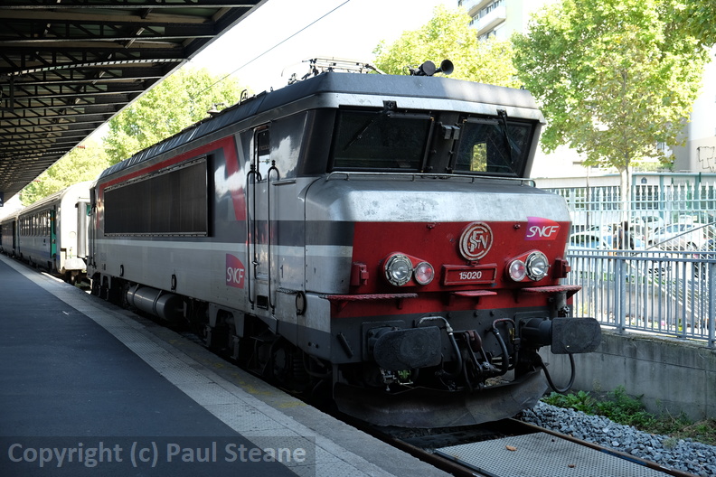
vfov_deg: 35.1
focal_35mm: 38
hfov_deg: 50.7
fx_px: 756
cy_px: 238
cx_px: 358
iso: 200
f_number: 3.6
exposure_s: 1/140
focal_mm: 25.4
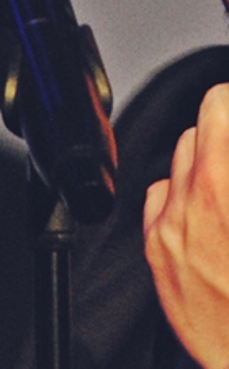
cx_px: 214
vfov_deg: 1.0
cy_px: -43
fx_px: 20486
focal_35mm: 2045
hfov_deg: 0.6
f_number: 5.6
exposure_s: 1/40
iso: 1600
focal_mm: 300
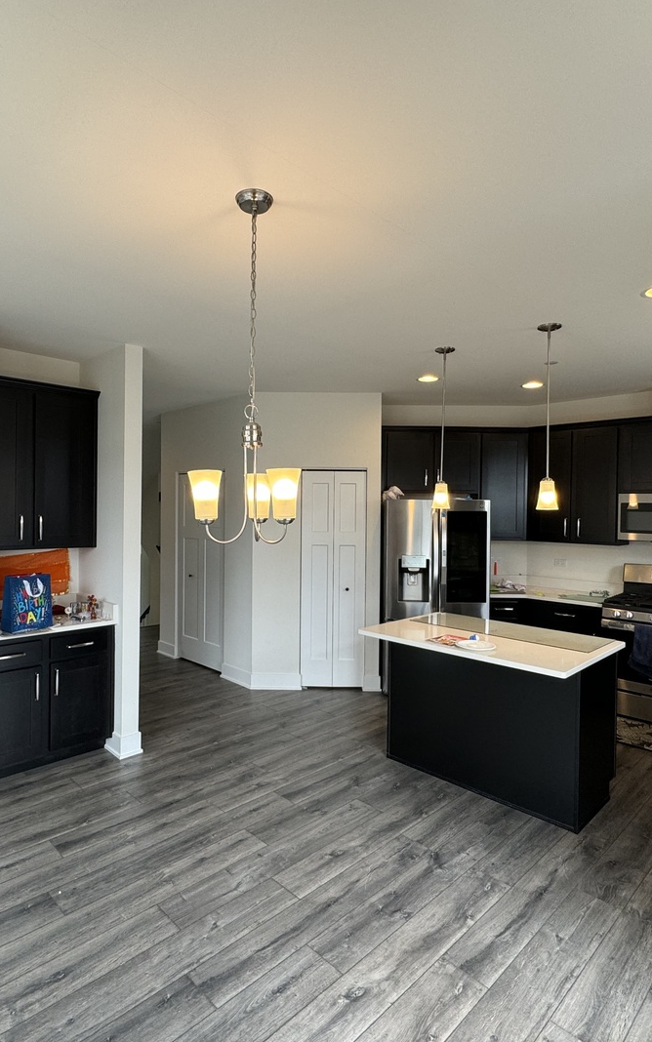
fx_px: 568
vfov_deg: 85.0
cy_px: 516
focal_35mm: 20
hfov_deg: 59.6
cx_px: 300
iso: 100
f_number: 2.2
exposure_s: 1/120
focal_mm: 2.22
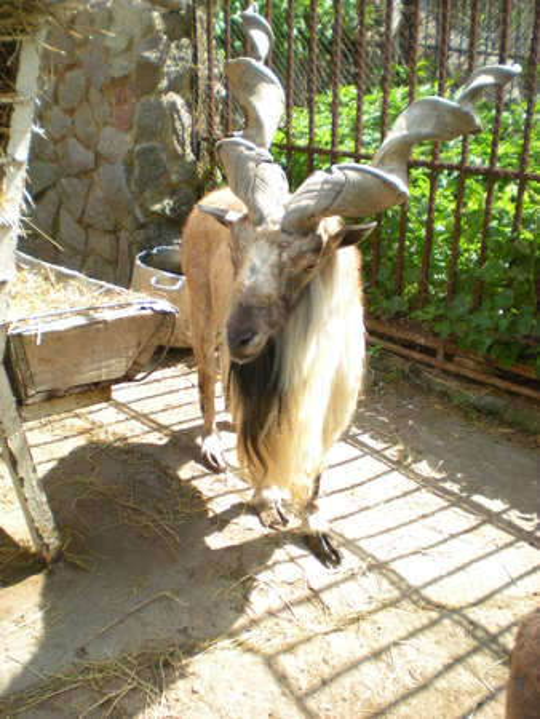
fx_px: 790
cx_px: 270
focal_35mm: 38
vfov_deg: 49.0
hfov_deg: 37.8
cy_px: 360
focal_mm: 6.3
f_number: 3.1
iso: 64
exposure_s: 1/160
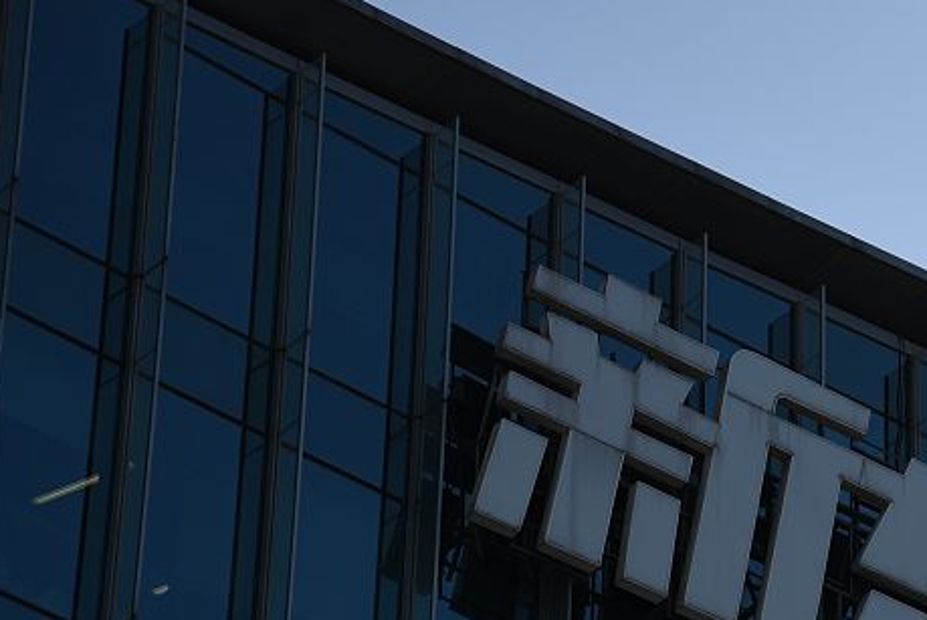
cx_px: 1202
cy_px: 595
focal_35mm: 222
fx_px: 5722
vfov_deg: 6.2
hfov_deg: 9.1
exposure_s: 1/1600
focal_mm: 85
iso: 200
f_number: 5.6
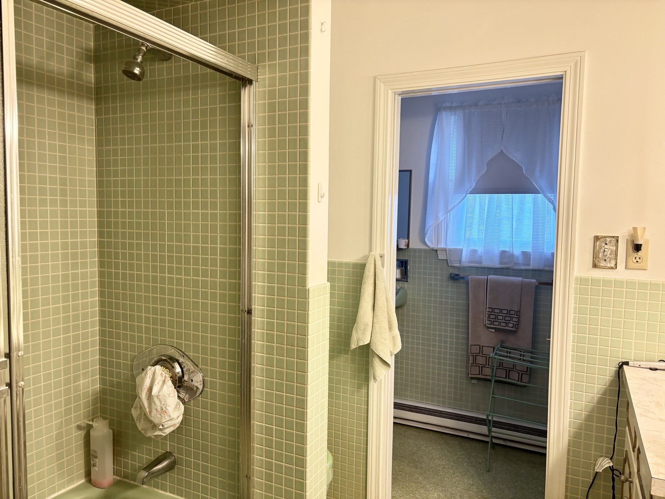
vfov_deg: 53.1
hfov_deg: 67.3
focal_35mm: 26
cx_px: 332
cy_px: 250
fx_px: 499
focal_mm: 5.96
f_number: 1.6
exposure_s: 1/60
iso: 125
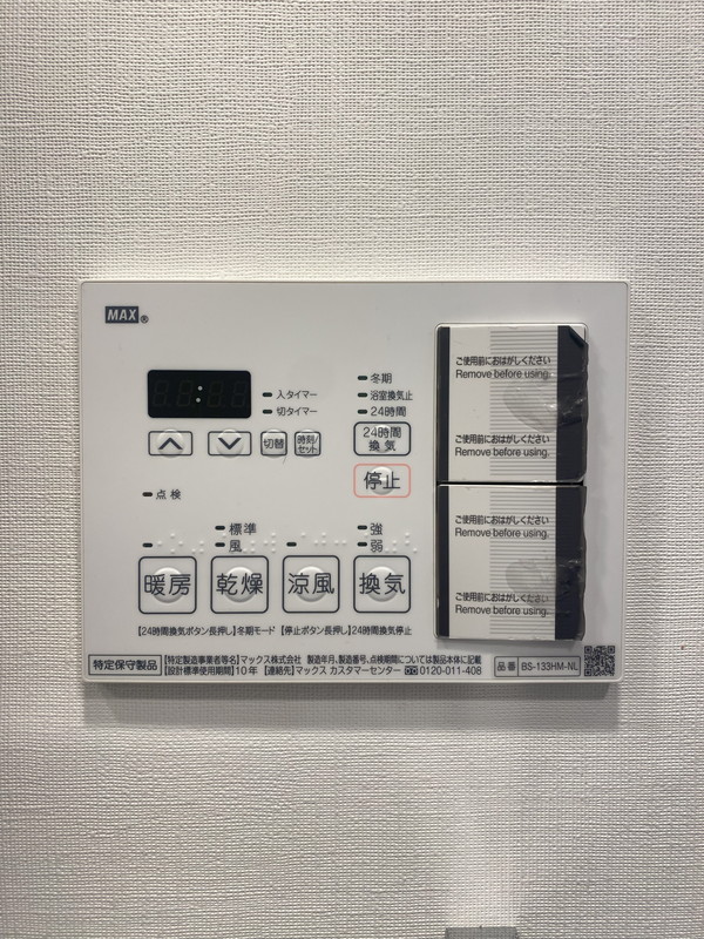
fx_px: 705
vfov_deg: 67.3
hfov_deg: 53.1
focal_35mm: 26
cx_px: 352
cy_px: 470
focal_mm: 4.25
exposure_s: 1/100
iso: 40
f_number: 1.8
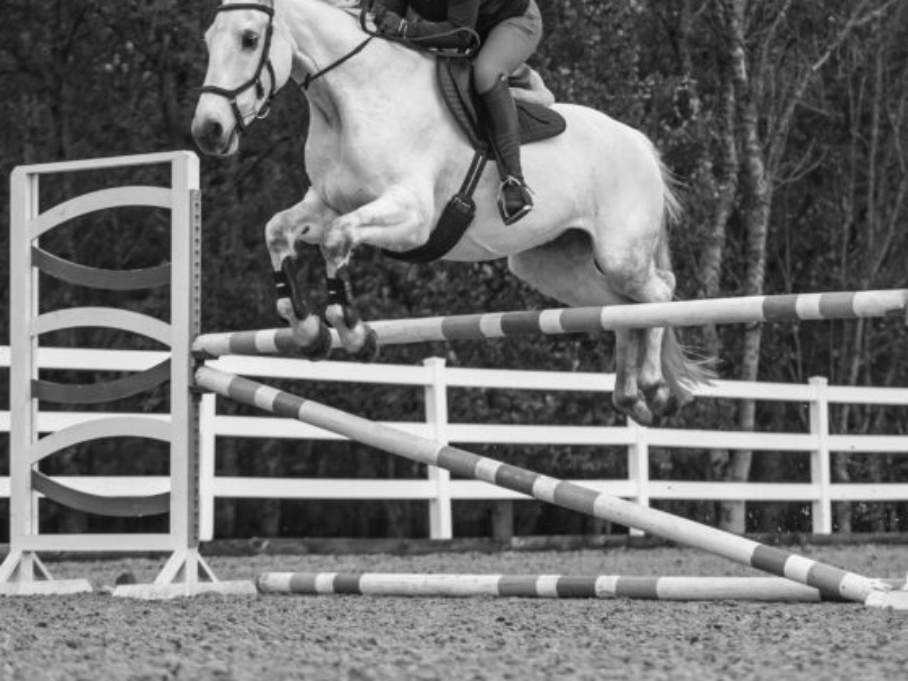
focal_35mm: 132
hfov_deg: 14.9
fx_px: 3462
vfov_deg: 11.2
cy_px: 326
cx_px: 454
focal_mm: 75
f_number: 2.8
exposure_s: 1/3200
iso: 2500
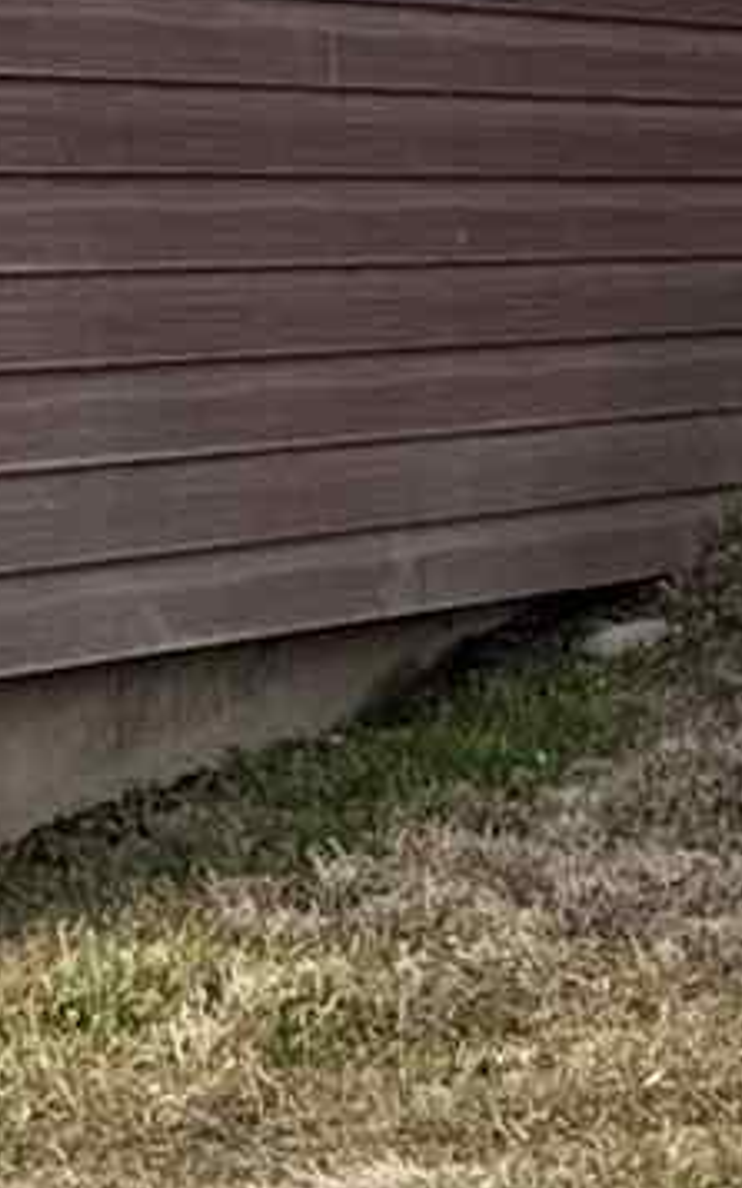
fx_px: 7089
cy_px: -849
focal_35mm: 219
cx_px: -133
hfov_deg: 6.0
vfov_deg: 9.2
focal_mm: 6.76
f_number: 1.78
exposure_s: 1/888
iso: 80
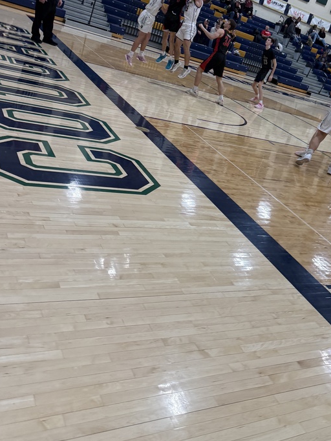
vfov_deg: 50.4
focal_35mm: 36
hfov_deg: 38.7
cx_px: 244
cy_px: 146
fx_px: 459
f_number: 1.78
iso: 200
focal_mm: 6.76
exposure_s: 1/164
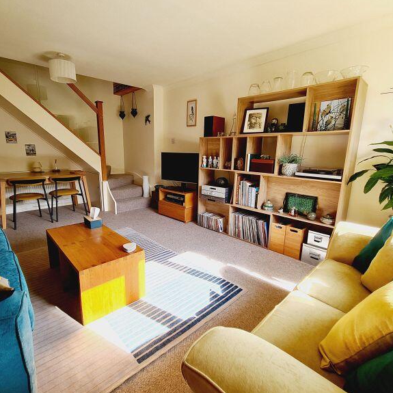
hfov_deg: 87.3
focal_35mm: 16
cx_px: 185
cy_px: 191
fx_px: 206
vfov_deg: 87.4
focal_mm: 2.2
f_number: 2.2
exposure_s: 1/100
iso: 80
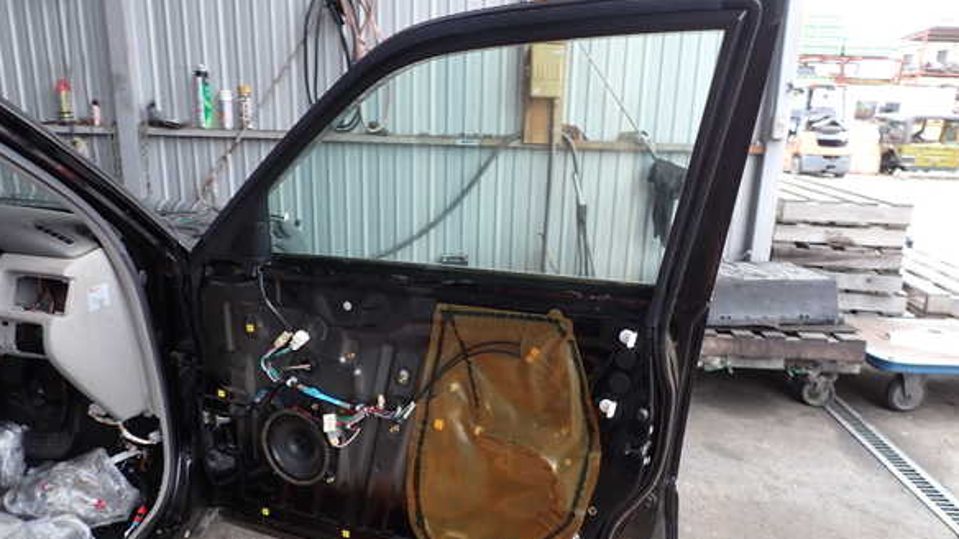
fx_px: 712
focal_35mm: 28
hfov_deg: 67.9
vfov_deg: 41.3
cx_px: 488
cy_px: 316
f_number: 2.8
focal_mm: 4.5
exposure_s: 1/80
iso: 100
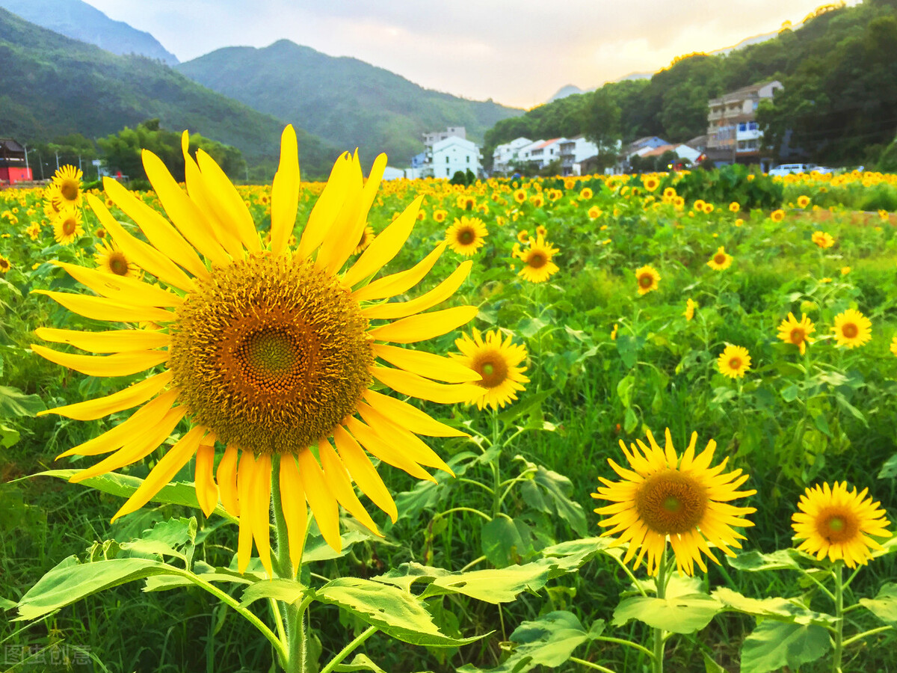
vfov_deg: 48.2
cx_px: 448
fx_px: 751
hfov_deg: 61.7
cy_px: 336
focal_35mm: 29
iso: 32
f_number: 2.2
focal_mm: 4.15
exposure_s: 1/103
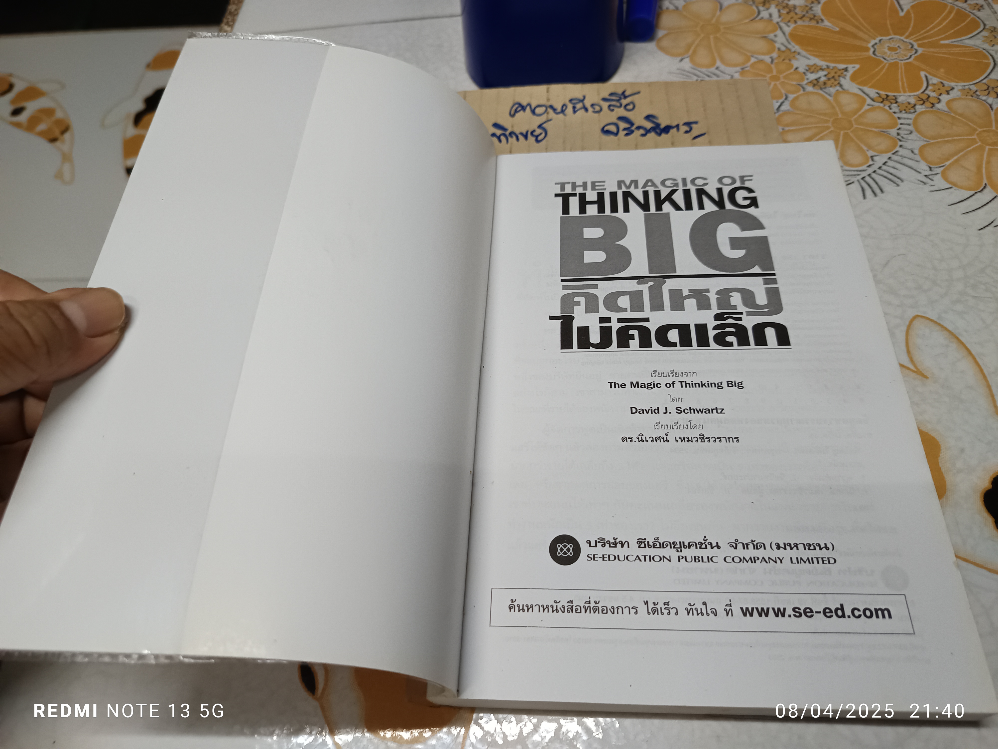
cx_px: 499
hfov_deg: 71.6
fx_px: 692
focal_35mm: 24
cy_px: 374
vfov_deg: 56.8
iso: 910
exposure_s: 1/50
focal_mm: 5.31
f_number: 1.7
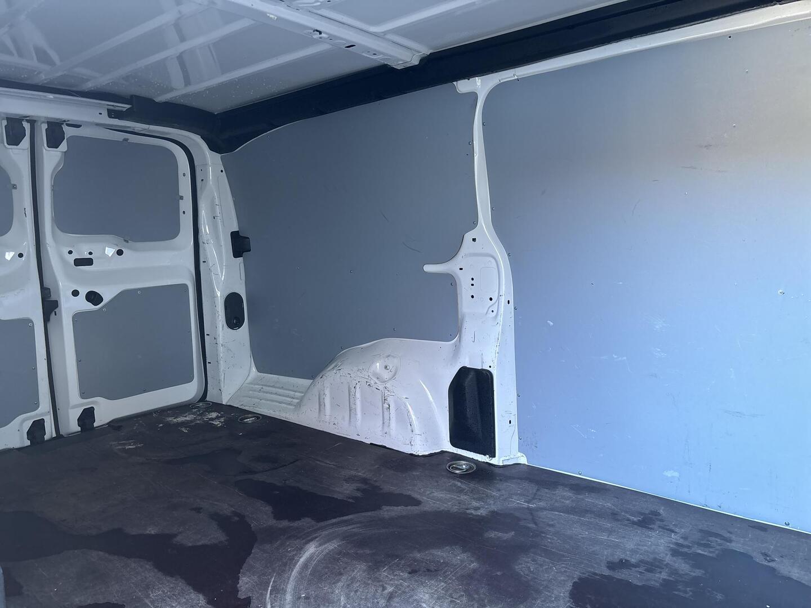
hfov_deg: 67.3
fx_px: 609
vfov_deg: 53.1
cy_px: 304
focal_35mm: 26
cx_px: 406
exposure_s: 1/60
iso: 160
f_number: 1.6
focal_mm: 5.96
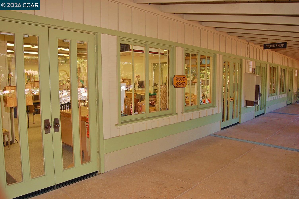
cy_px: 100
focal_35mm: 27
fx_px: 224
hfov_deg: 67.4
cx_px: 150
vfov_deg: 47.8
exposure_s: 1/125
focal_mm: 18
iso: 400
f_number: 5.6
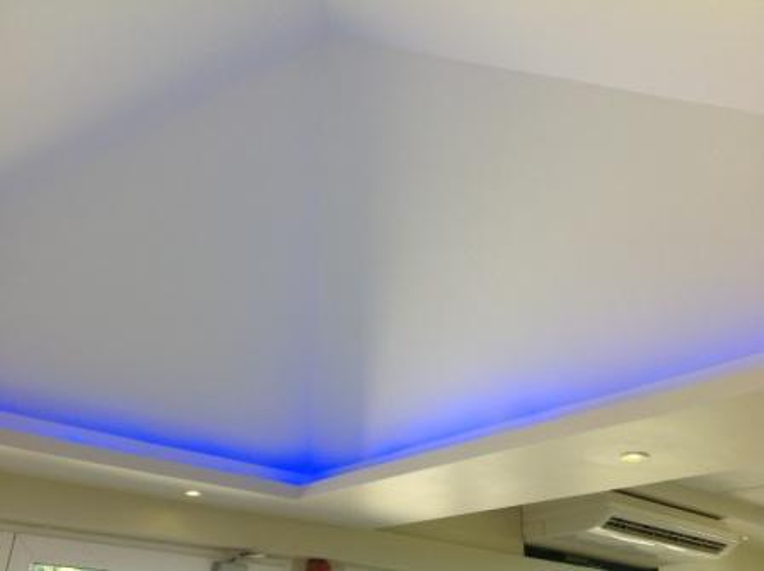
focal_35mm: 35
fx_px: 772
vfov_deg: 40.6
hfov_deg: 52.7
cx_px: 382
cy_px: 286
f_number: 2.4
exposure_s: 1/50
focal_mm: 4.28
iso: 80
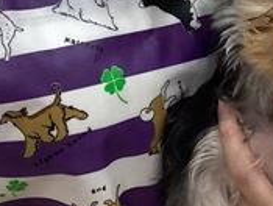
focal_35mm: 106
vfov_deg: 13.8
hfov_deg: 18.4
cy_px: -2
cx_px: 187
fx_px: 838
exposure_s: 1/60
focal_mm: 3.3
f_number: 2.4
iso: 200
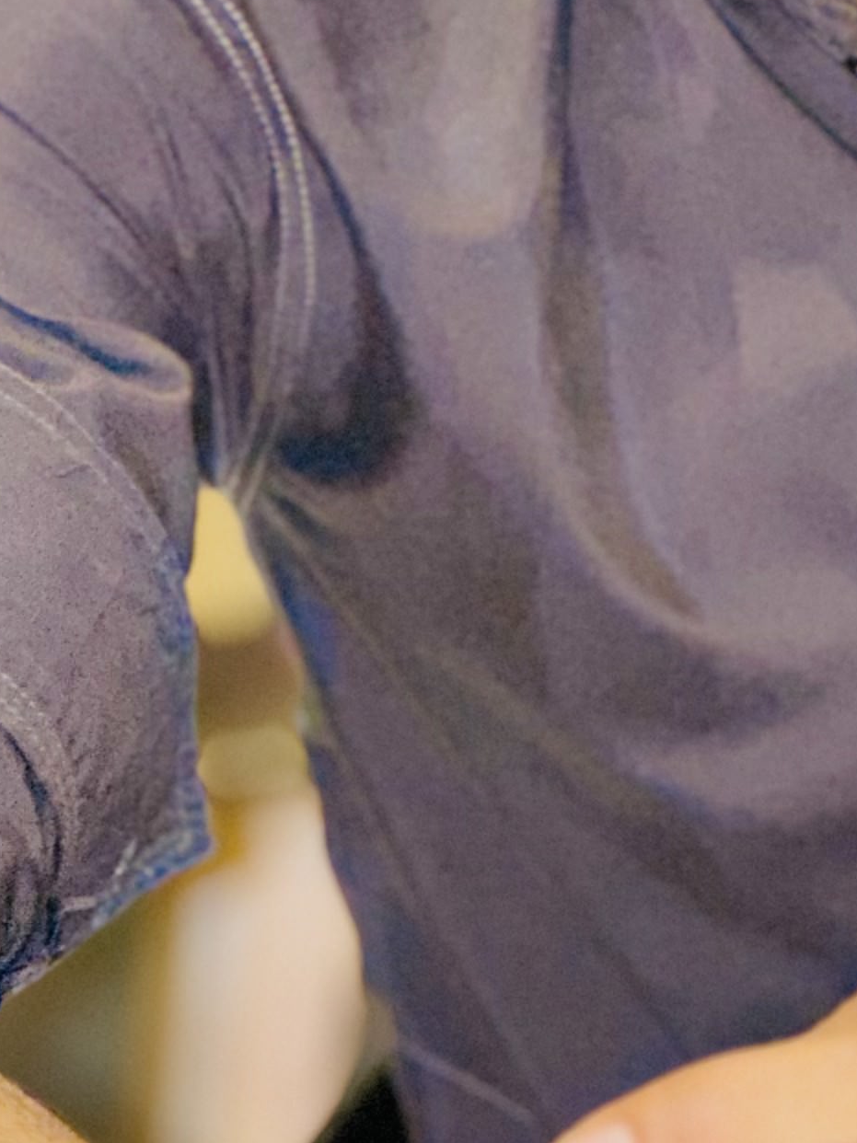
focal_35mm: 250
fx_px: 8255
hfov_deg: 5.9
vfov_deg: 7.9
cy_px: 98
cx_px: 1025
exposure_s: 1/34
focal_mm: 9
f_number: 2.8
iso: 400
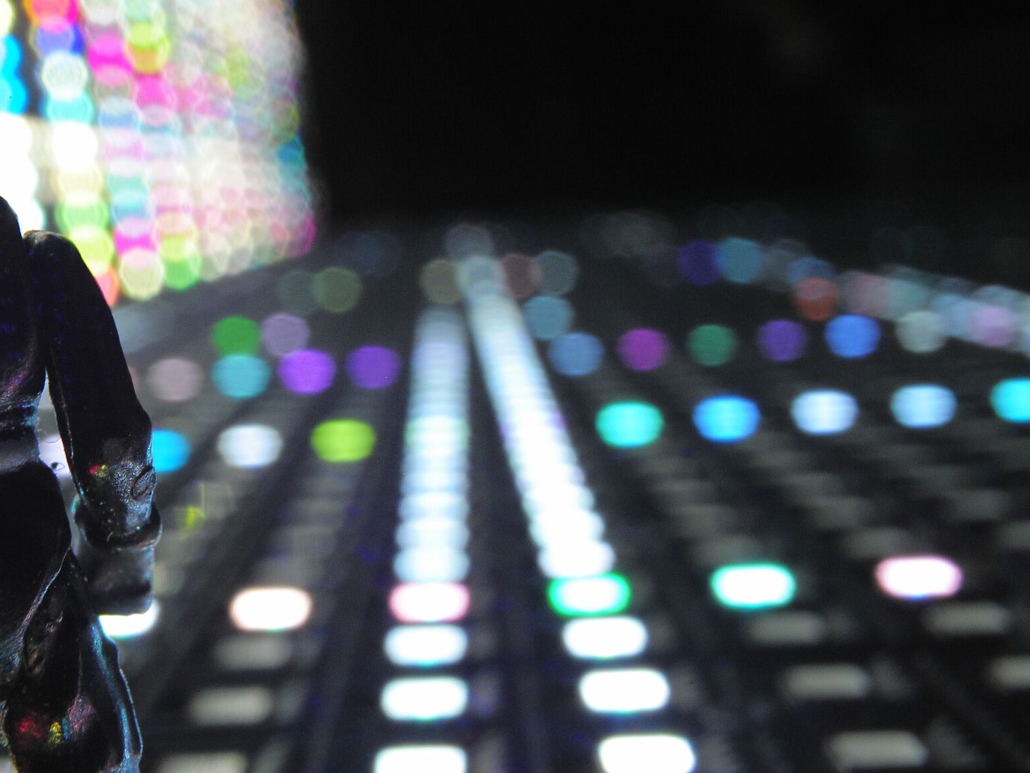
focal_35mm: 64
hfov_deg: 29.8
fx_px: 1904
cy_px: 349
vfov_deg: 22.9
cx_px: 253
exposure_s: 1/10
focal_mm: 43
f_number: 22
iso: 1600
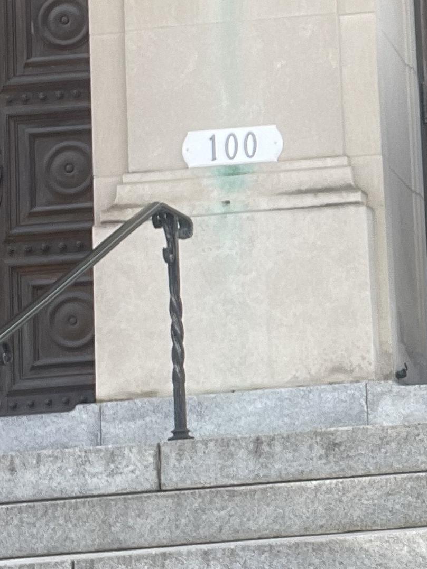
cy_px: 290
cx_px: 603
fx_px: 1414
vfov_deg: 22.8
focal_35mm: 86
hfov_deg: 16.0
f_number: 2.2
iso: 25
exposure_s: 1/194
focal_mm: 2.71
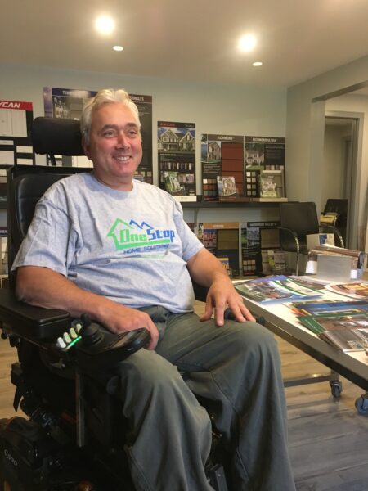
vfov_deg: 61.7
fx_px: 411
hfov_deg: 48.2
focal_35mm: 29
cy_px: 246
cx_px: 184
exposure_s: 1/30
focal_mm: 4.15
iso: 200
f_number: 2.2
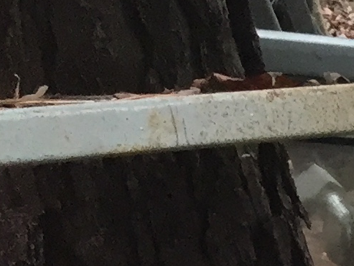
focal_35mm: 192
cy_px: 739
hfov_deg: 8.3
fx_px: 1964
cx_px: 1142
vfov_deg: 7.1
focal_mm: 4.15
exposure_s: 1/30
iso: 32
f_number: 2.2
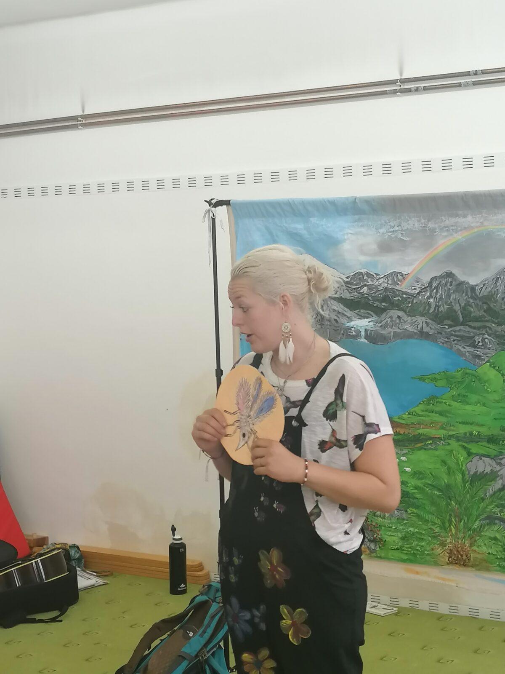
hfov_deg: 23.7
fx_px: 1206
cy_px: 337
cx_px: 252
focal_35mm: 62
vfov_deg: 31.2
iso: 100
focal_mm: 4.75
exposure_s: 1/50
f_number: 1.8
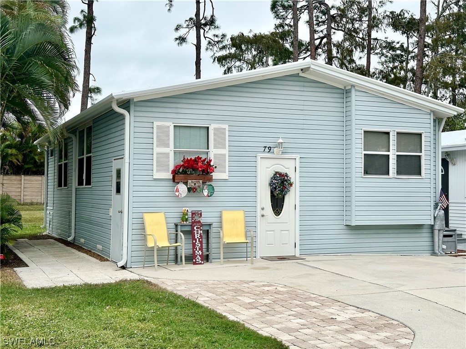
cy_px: 174
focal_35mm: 48
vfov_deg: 30.3
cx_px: 233
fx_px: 646
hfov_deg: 39.7
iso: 64
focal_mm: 6.86
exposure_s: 1/1783
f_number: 1.78
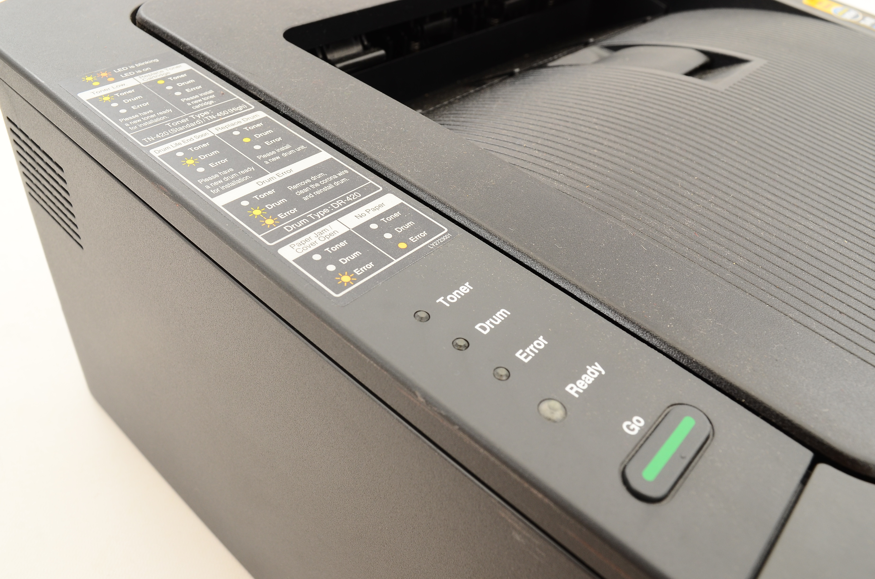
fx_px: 728
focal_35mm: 30
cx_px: 438
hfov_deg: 62.0
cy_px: 290
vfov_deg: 43.4
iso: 320
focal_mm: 20
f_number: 10
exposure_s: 1/60
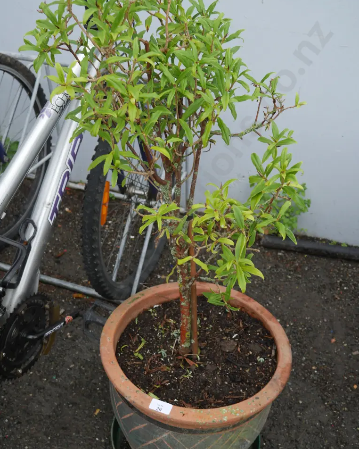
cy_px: 220
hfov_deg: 35.7
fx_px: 558
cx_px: 180
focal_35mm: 42
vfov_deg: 43.8
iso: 200
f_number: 4.5
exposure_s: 1/100
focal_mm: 20
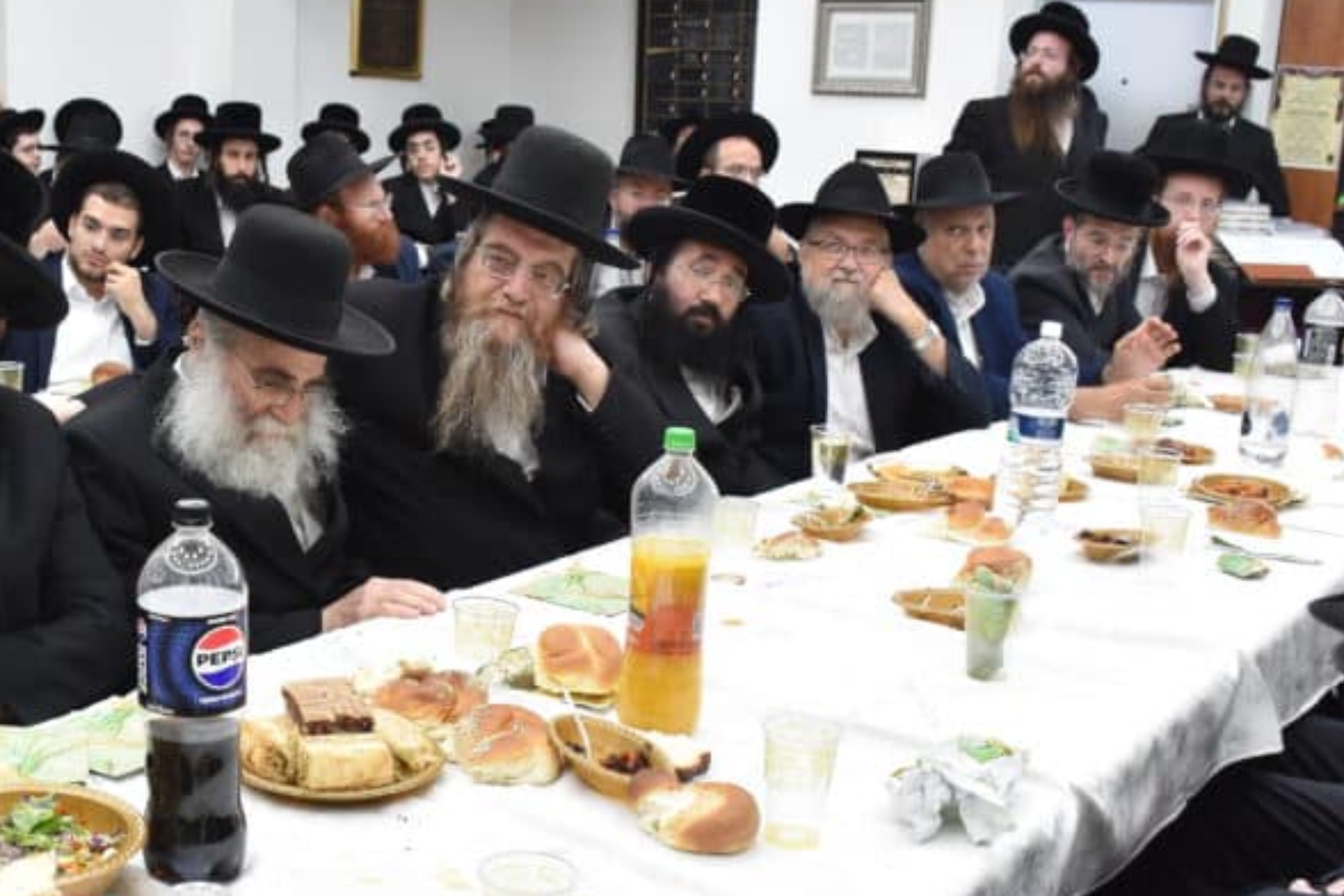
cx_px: 363
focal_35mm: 47
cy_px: 497
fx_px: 1755
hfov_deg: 40.9
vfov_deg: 28.6
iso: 1000
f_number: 5.6
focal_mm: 18
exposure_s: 1/100
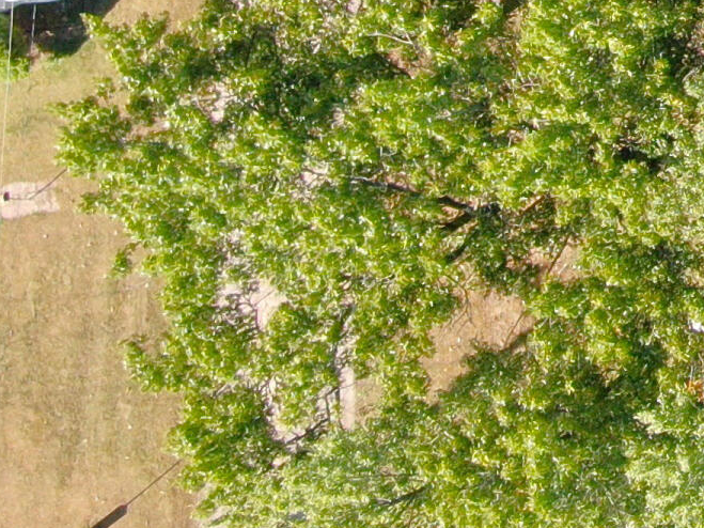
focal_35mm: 132
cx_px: 1308
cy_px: -360
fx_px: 2684
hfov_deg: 13.3
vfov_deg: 10.7
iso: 110
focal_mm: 5.11
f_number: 3
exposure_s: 1/320
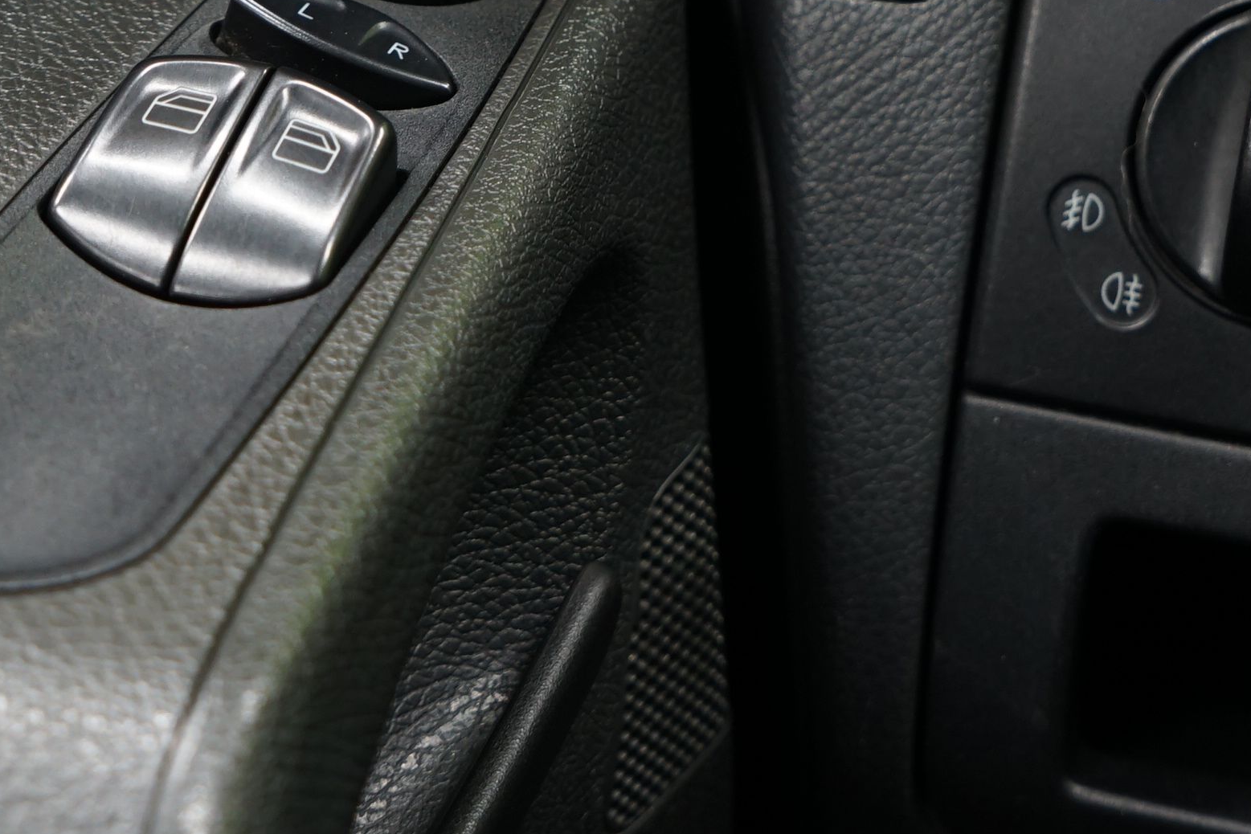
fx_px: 3162
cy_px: -9
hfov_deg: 22.3
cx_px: 755
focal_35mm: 91
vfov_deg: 14.8
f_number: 5
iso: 640
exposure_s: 1/20
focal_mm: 36
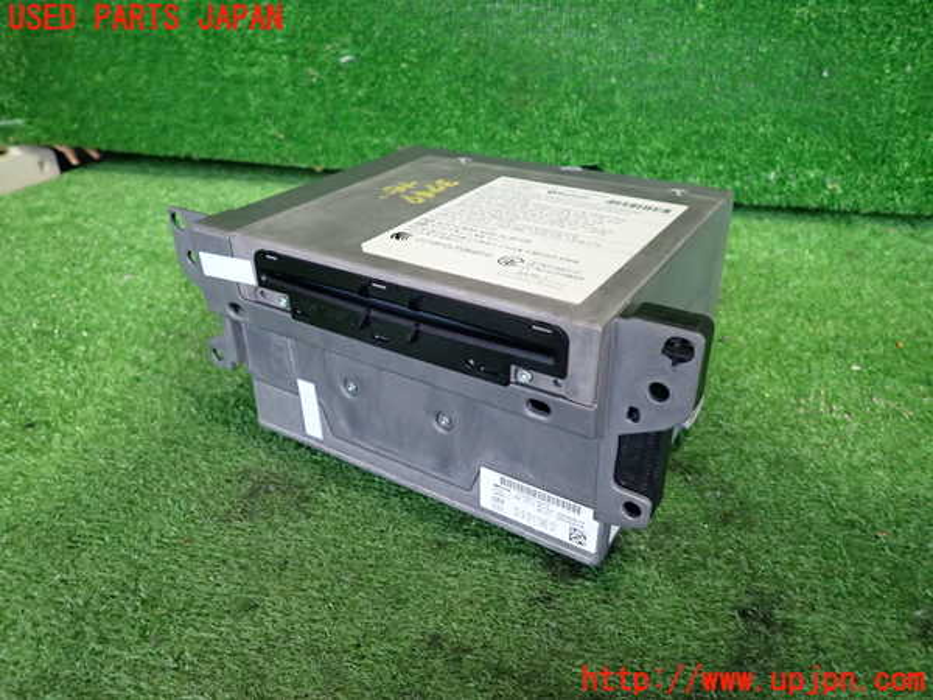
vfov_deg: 54.9
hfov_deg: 69.4
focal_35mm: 25
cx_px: 466
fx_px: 674
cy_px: 350
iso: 400
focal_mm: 4.5
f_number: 2
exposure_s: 1/30
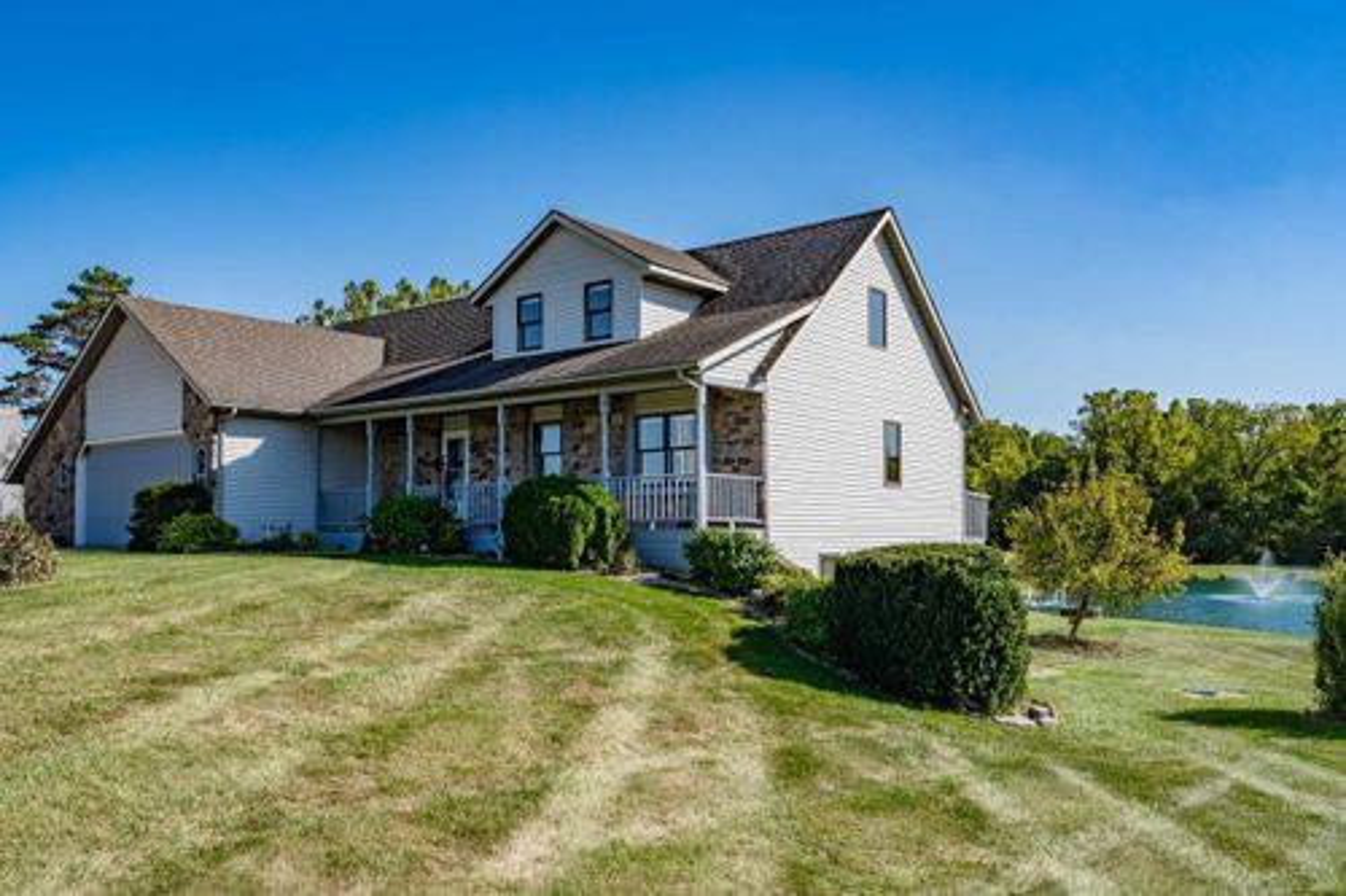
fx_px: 1046
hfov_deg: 65.5
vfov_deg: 46.4
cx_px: 673
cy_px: 448
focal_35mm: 28
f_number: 10
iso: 100
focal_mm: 28
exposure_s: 1/160
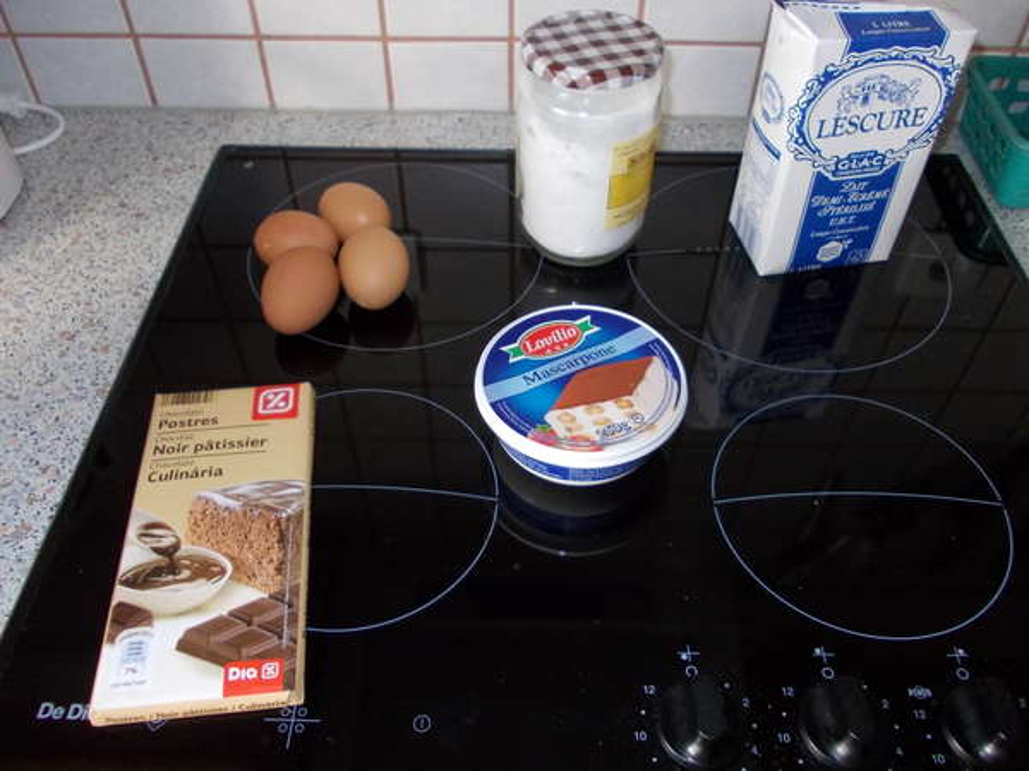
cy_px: 386
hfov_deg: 63.4
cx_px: 514
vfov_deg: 49.7
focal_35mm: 28
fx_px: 832
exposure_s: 1/25
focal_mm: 4
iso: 200
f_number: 2.7
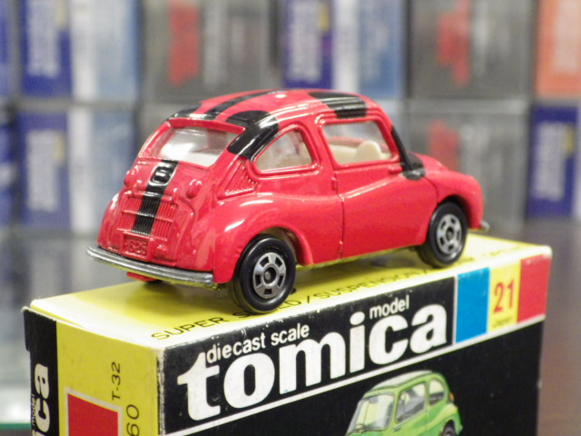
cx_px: 290
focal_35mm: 71
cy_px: 218
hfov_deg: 27.4
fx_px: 1192
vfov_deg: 20.7
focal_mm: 12.8
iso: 1000
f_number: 4.2
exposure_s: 1/25
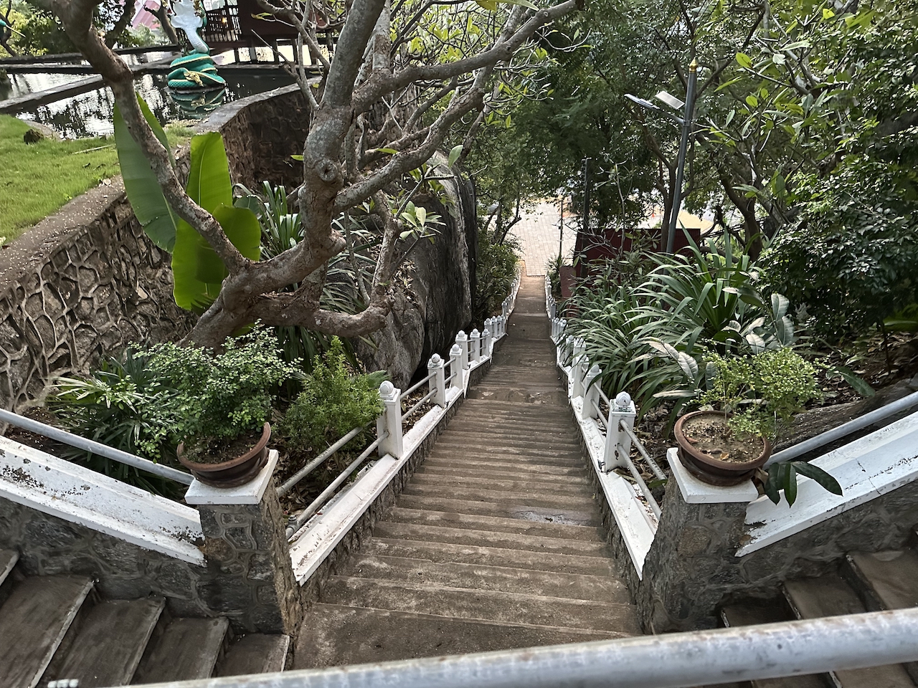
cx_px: 459
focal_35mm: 24
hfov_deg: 71.6
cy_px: 344
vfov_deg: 56.8
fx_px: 636
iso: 1000
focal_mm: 6.86
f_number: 1.78
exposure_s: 1/35
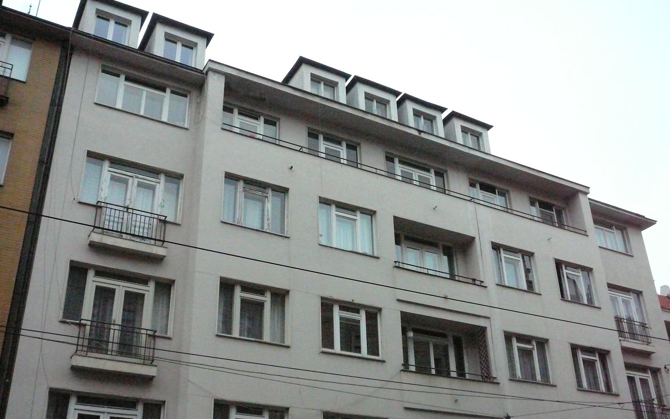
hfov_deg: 51.5
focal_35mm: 38
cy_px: 243
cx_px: 338
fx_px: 694
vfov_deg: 33.5
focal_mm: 5.2
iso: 800
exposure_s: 1/200
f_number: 2.8
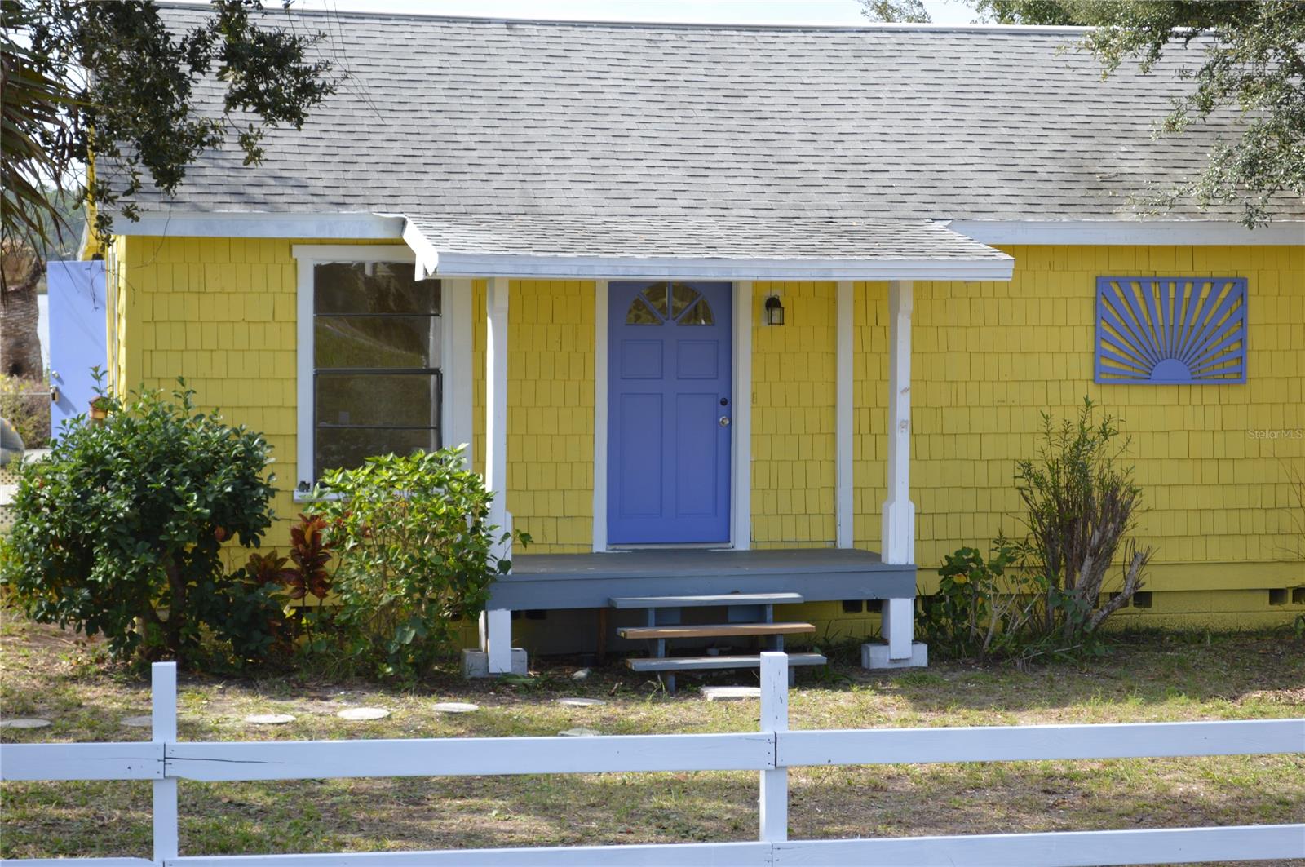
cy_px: 434
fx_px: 2987
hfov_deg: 24.6
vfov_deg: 16.5
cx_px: 652
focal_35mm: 82
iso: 100
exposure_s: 1/200
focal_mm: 55
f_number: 6.3
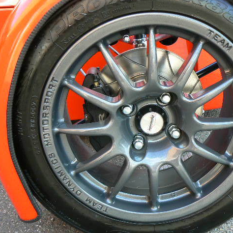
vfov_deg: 39.2
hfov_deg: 38.9
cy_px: 116
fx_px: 327
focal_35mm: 43
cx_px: 144
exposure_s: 1/50
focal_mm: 6
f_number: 2.8
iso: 80
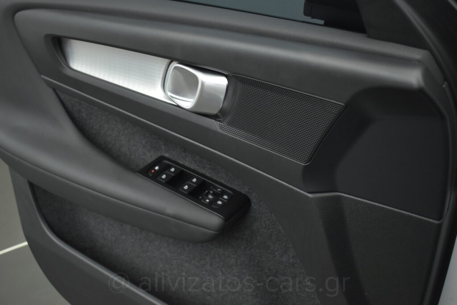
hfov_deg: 53.1
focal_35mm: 36
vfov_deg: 36.9
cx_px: 228
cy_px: 152
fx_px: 457
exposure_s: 1/100
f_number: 3.8
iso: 1600
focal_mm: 24
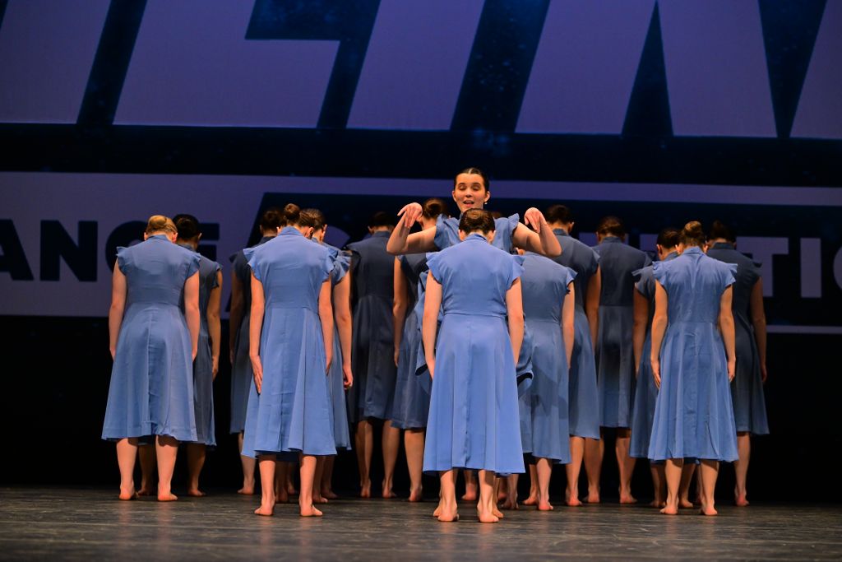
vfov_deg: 12.5
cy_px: 281
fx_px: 2573
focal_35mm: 110
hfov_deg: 18.6
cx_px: 421
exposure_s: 1/800
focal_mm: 110
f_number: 3.5
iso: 3200
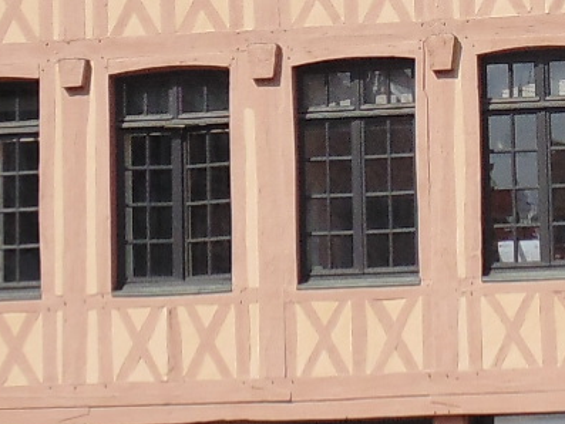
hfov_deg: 8.9
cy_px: 51
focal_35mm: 222
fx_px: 3625
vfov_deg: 6.7
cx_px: 389
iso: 80
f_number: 10.7
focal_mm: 6.2
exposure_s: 1/125
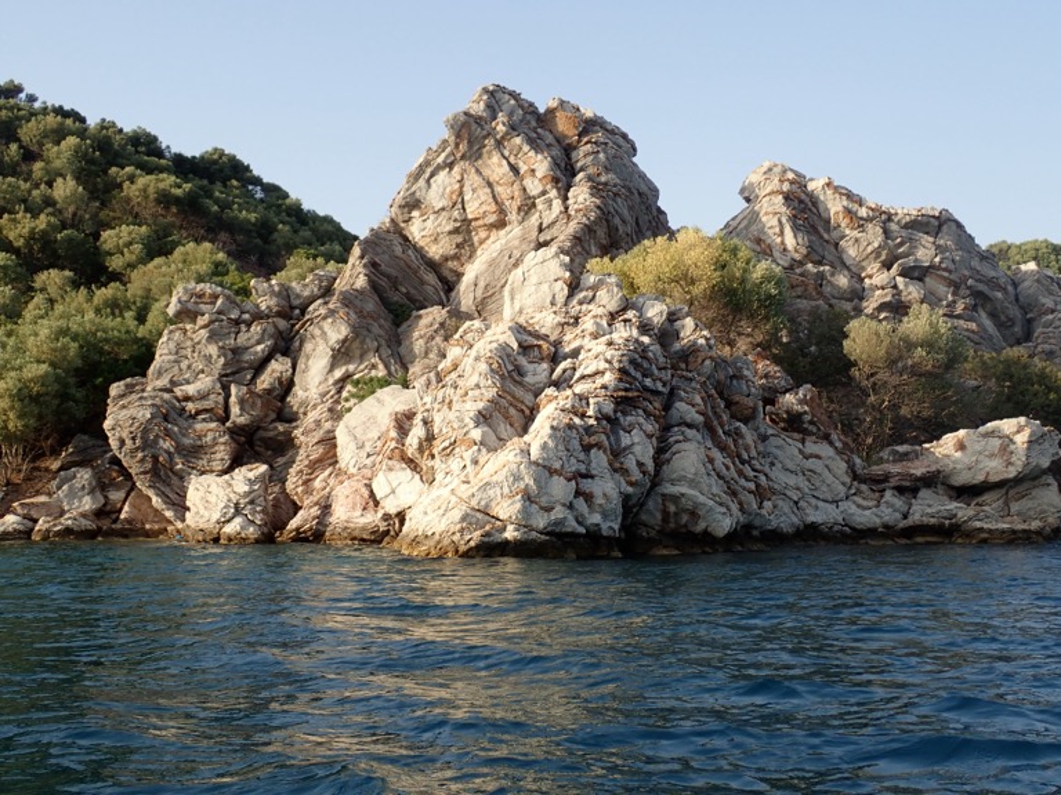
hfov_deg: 46.8
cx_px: 530
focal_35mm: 40
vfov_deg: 36.0
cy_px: 398
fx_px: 1226
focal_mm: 7.34
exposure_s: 1/320
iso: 100
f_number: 4
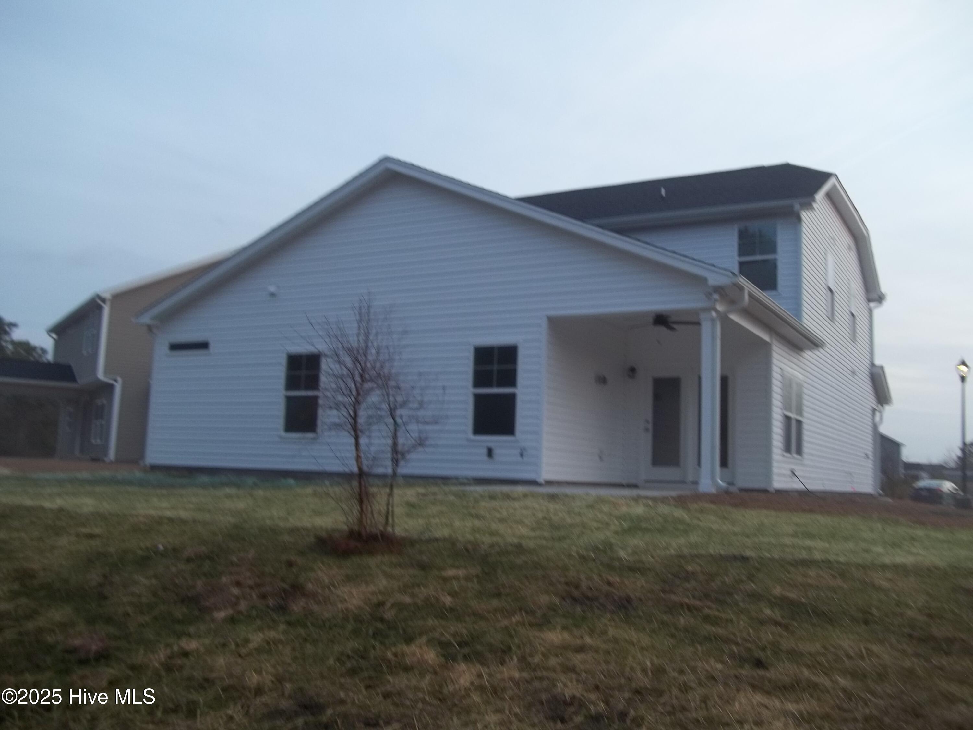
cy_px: 365
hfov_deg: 56.8
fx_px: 899
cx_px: 486
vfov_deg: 44.2
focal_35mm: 32
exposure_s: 1/60
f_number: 2.9
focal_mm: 5.7
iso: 64
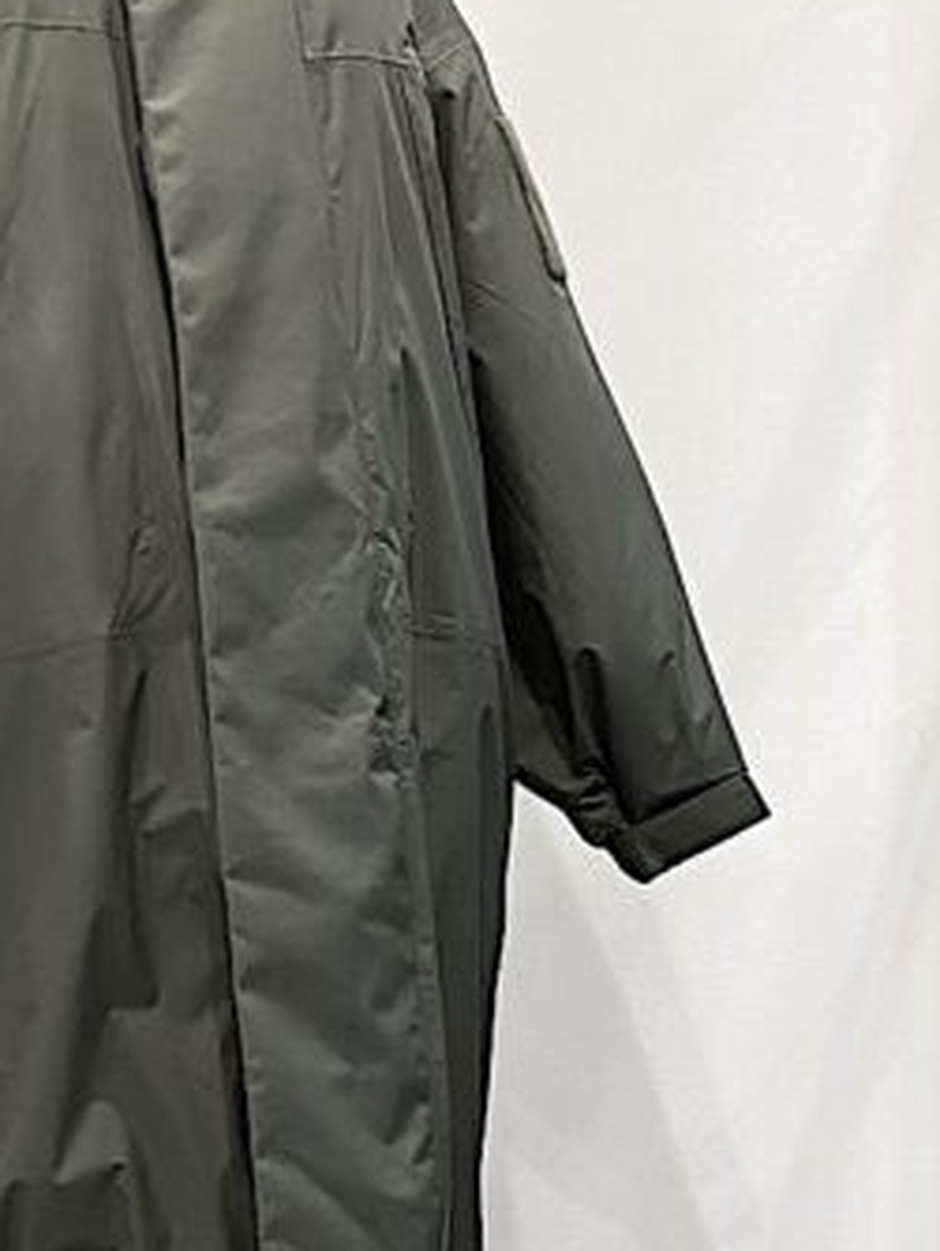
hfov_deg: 20.6
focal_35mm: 70
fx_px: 2531
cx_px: 81
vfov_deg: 27.4
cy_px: 918
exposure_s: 1/60
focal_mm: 4.25
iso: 200
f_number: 1.8
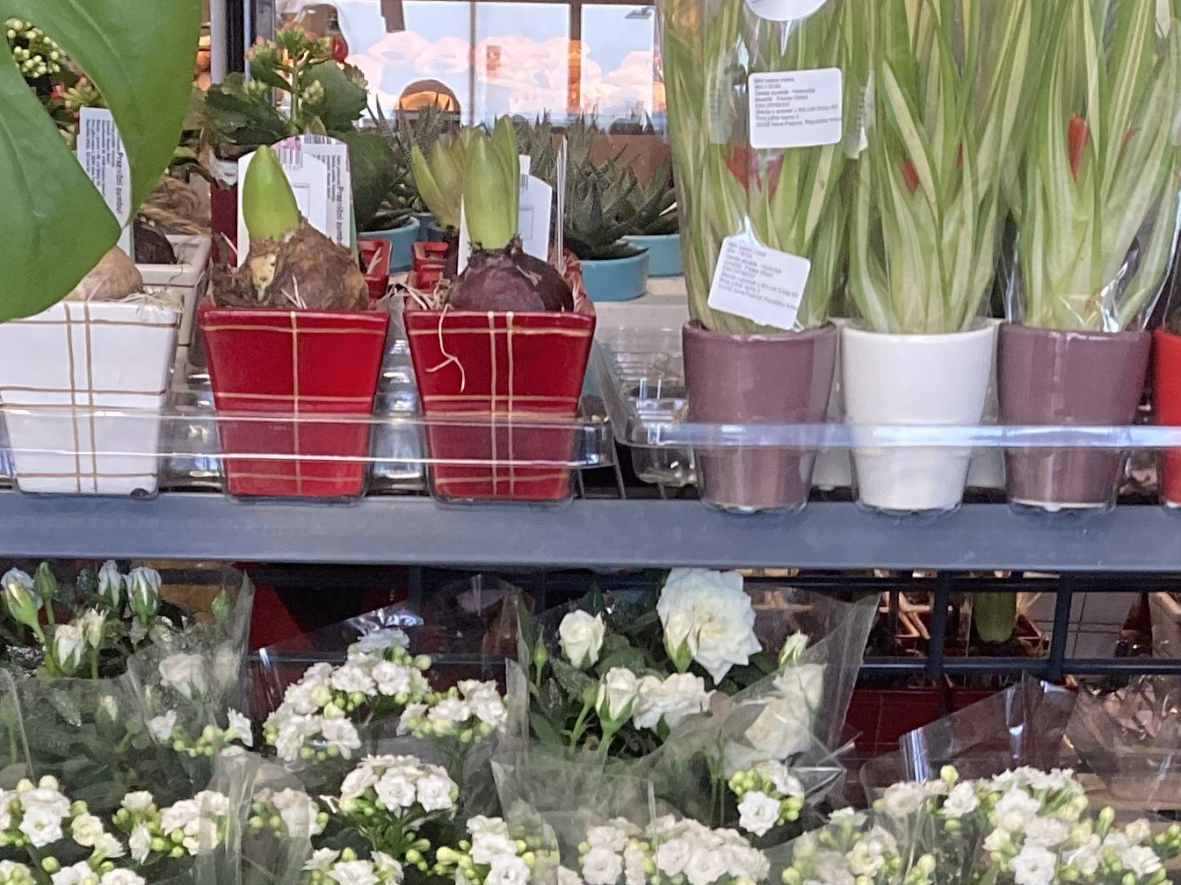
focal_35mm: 84
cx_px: 573
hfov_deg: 23.3
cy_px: 1240
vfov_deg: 16.3
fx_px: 2866
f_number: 1.8
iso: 200
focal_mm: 3.99
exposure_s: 1/100
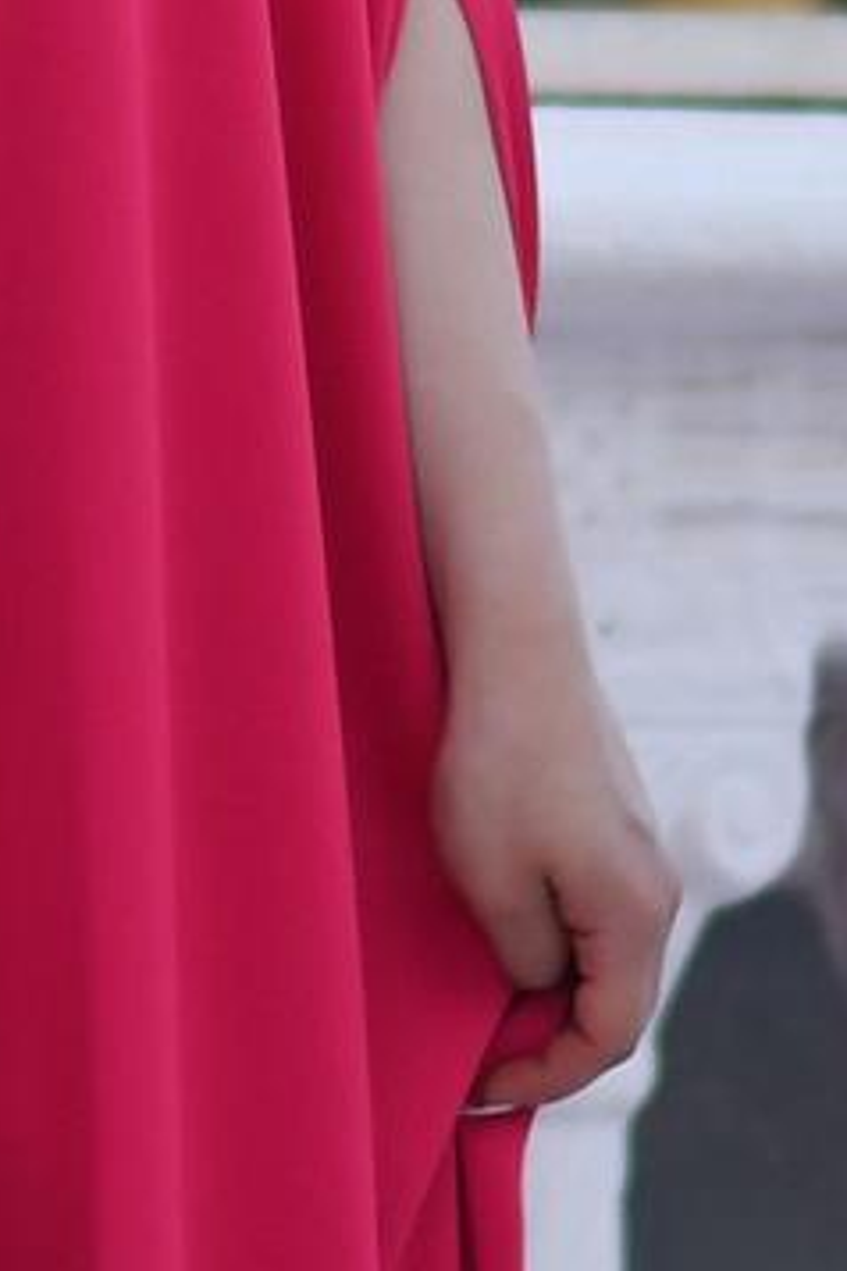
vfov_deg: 3.8
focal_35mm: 538
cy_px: -121
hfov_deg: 2.5
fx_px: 18985
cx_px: -493
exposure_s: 1/1600
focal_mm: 50
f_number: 1.8
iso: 160
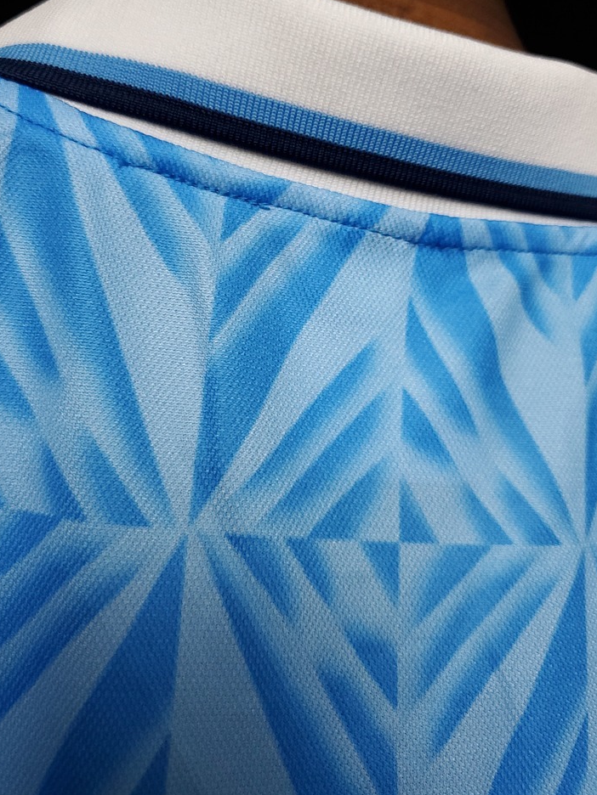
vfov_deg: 59.7
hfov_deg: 46.8
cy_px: 341
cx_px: 294
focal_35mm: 30
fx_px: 690
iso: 100
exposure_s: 1/50
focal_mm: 4.3
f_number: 1.5
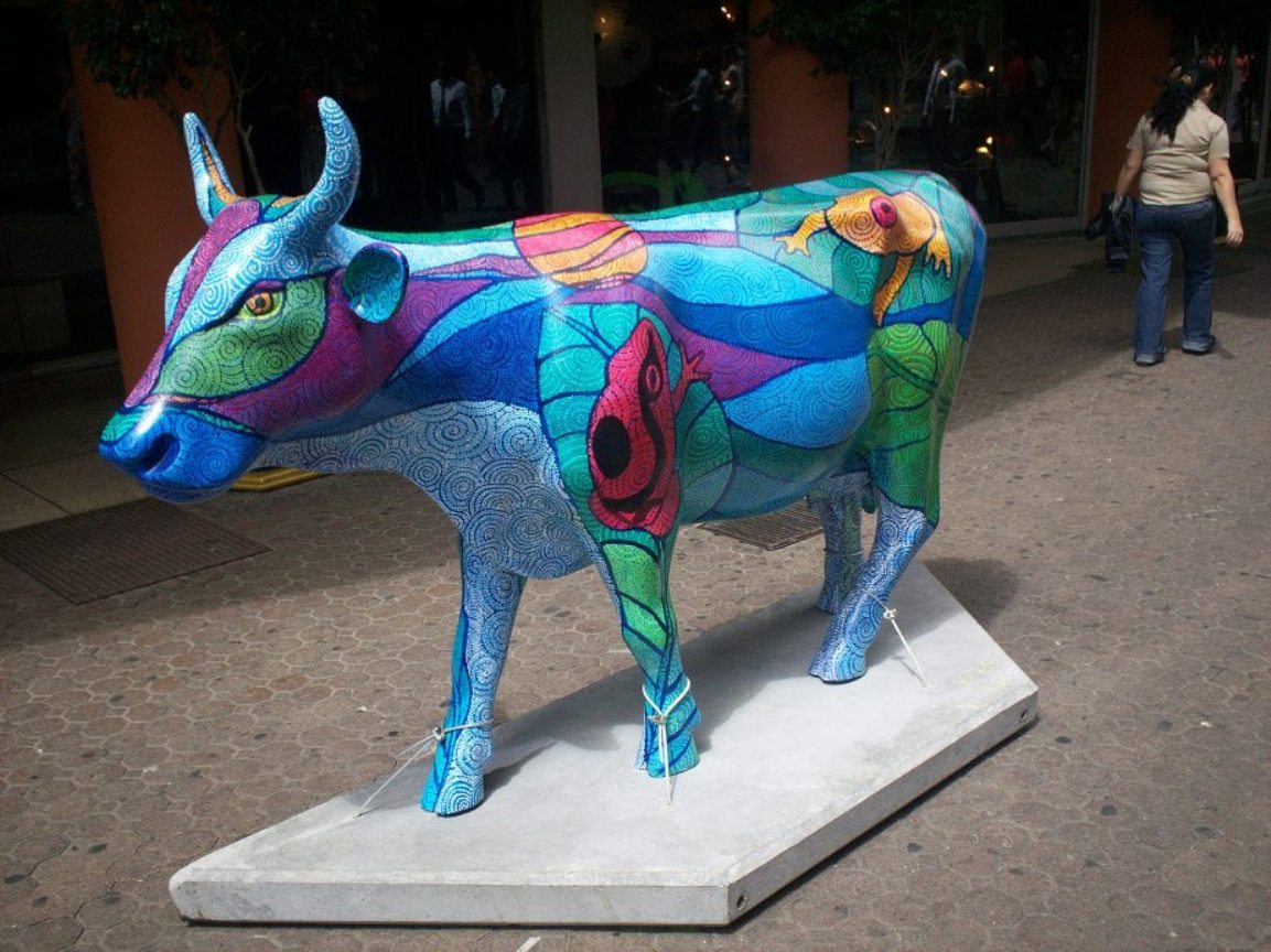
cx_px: 636
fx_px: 1321
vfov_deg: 39.6
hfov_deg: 51.4
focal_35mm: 36
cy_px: 476
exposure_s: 1/237
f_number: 4.5
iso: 100
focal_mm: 6
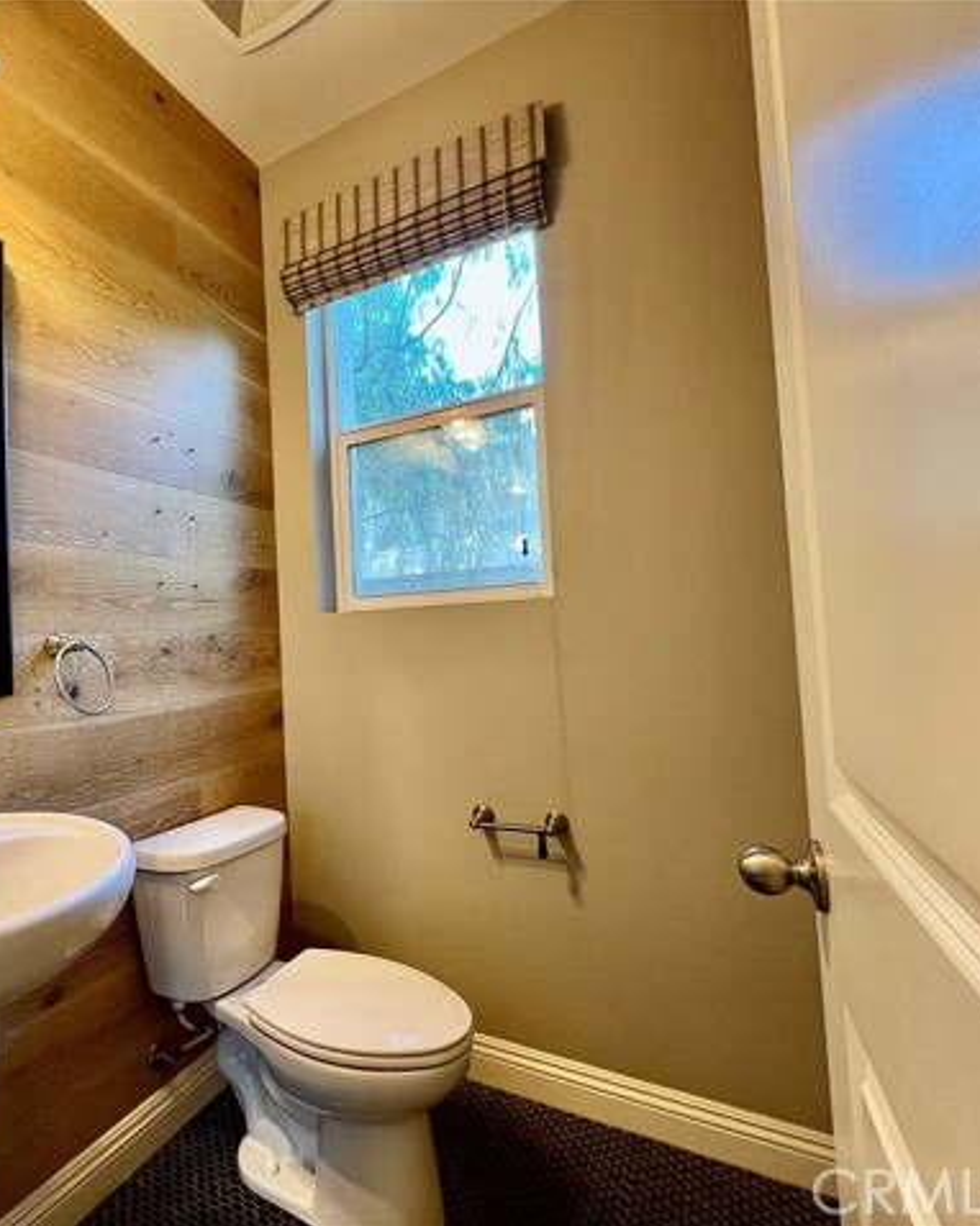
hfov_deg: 73.7
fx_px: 617
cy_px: 613
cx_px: 300
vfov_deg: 89.7
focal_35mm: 17
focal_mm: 1.57
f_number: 1.8
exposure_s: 1/60
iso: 160
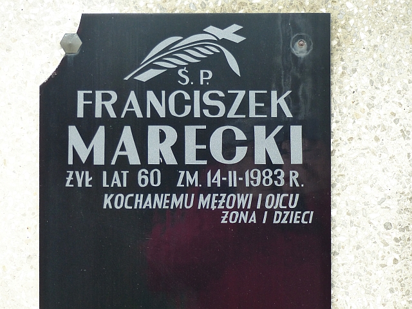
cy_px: 154
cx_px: 206
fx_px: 2059
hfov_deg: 11.4
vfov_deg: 8.6
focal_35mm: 173
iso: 250
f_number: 2.8
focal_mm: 31.1
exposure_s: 1/80
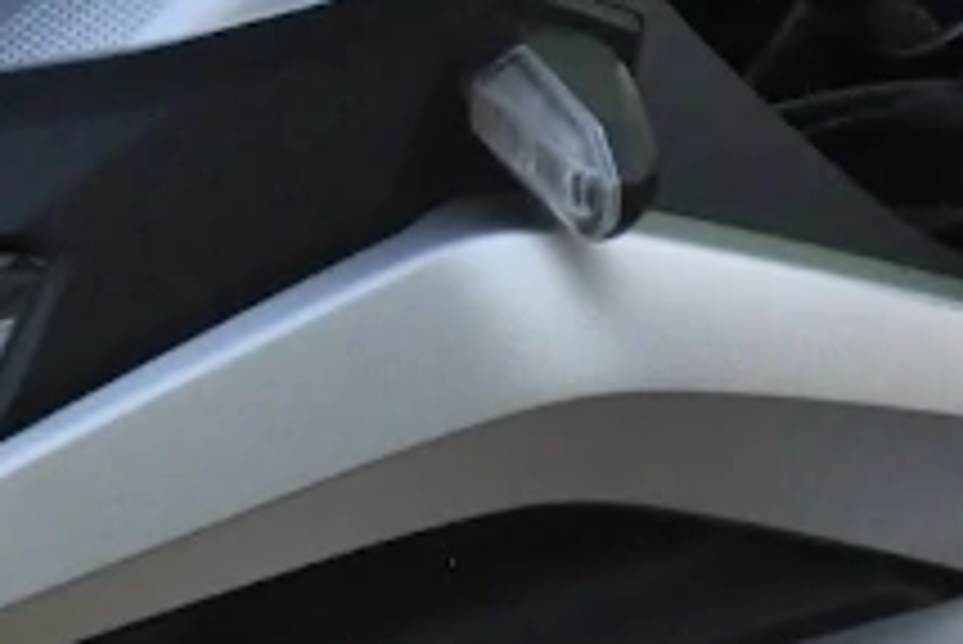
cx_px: -562
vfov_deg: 2.4
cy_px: 833
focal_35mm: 573
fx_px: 15333
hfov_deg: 3.6
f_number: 5.6
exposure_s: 1/2000
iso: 2000
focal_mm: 105
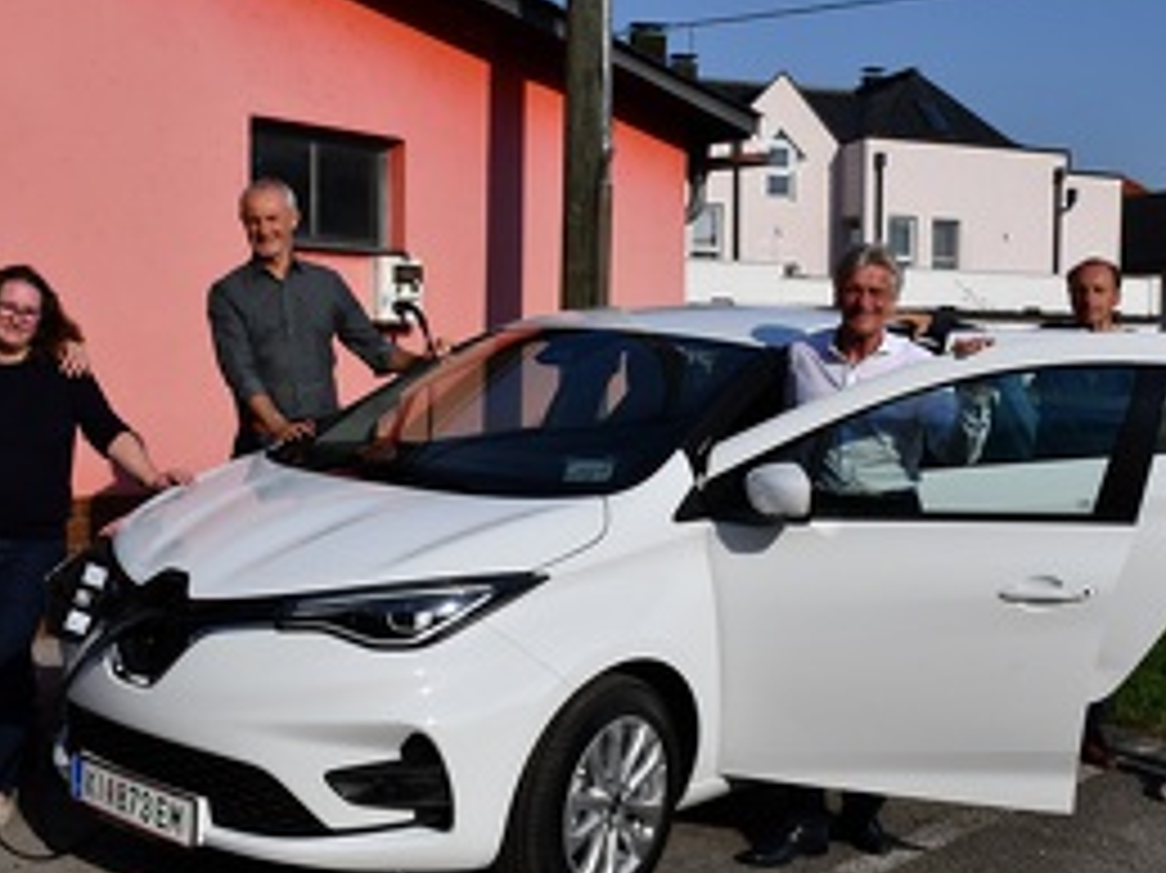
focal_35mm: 49
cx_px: 630
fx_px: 1650
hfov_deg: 38.9
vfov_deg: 29.6
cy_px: 475
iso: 400
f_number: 14
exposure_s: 1/800
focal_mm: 22
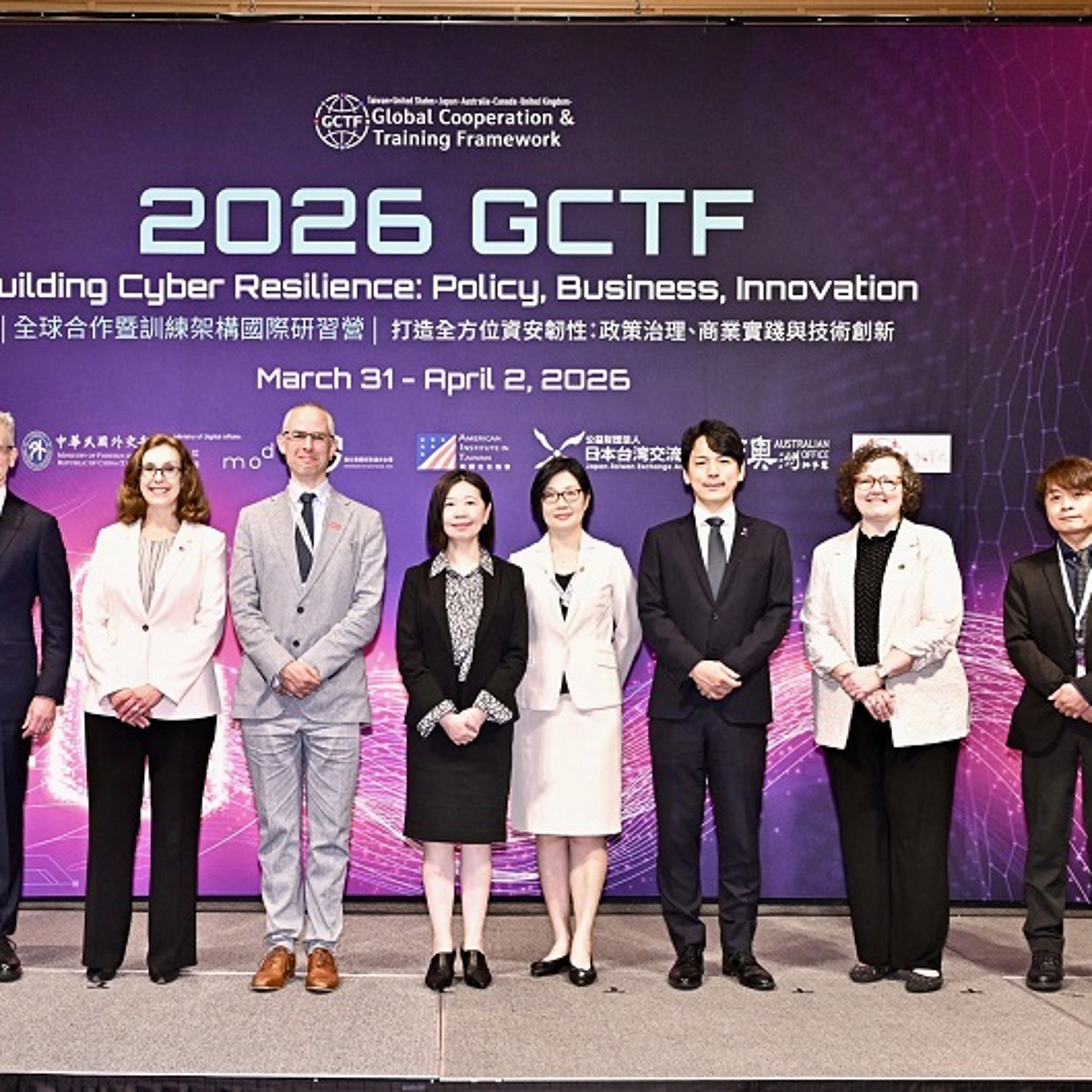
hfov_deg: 45.1
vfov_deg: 45.3
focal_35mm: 37
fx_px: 1308
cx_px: 446
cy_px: 544
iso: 2200
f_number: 4.5
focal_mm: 28.5
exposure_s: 1/160
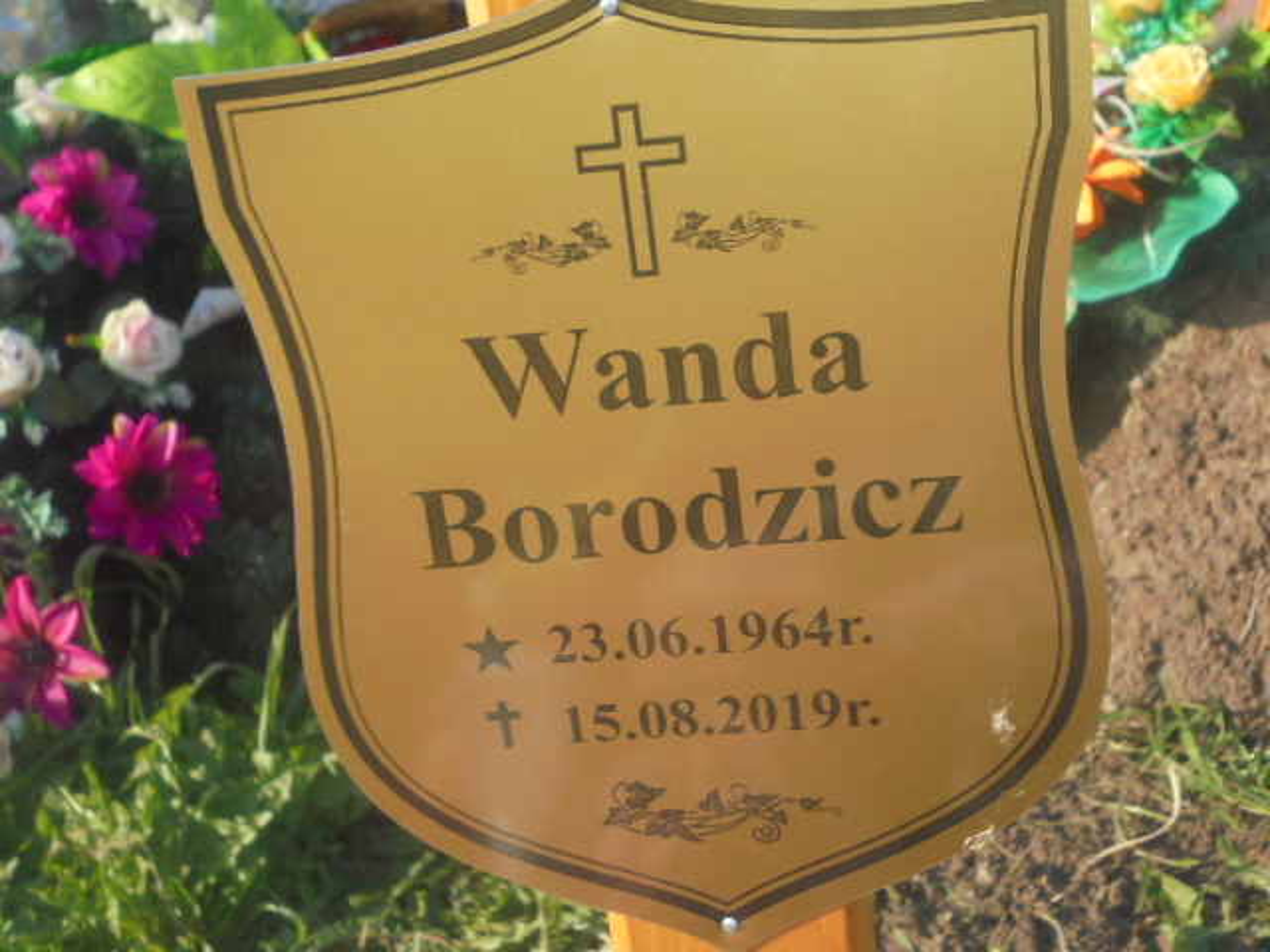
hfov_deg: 38.9
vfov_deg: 29.7
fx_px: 1798
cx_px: 635
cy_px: 476
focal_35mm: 49
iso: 100
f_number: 4.8
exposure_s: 1/250
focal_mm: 8.9
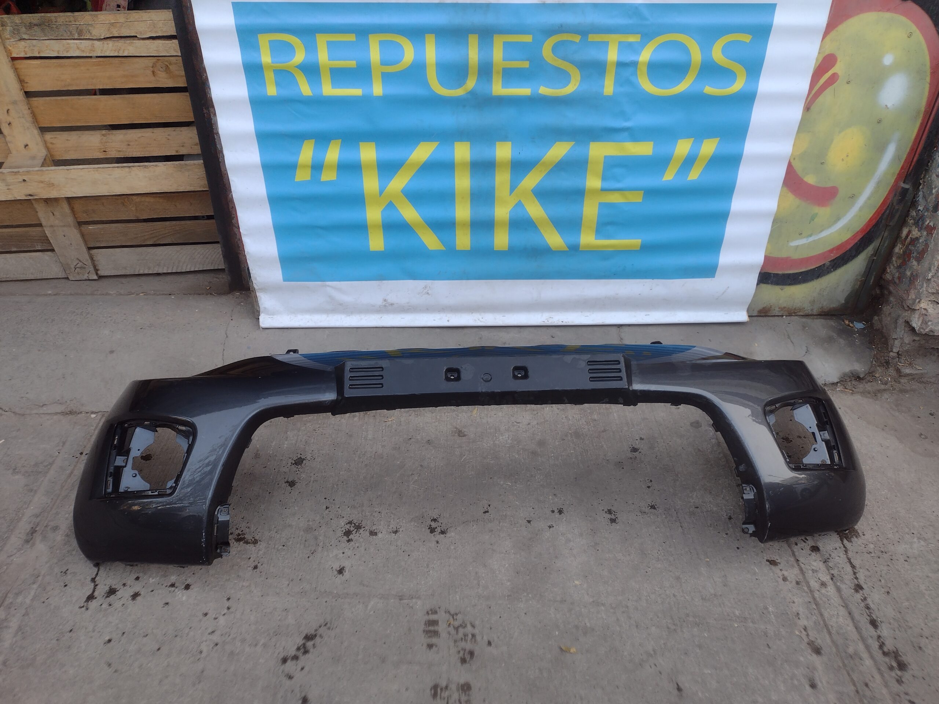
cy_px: 352
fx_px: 732
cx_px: 470
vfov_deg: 51.4
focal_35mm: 27
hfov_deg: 65.3
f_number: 1.7
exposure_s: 1/100
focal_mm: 4.71
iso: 102
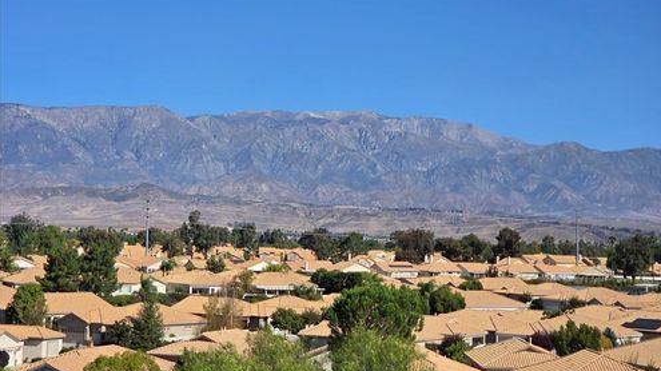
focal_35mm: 76
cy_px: 177
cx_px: 333
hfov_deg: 27.9
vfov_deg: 15.9
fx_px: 1332
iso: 25
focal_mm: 7
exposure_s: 1/1844
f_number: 2.4
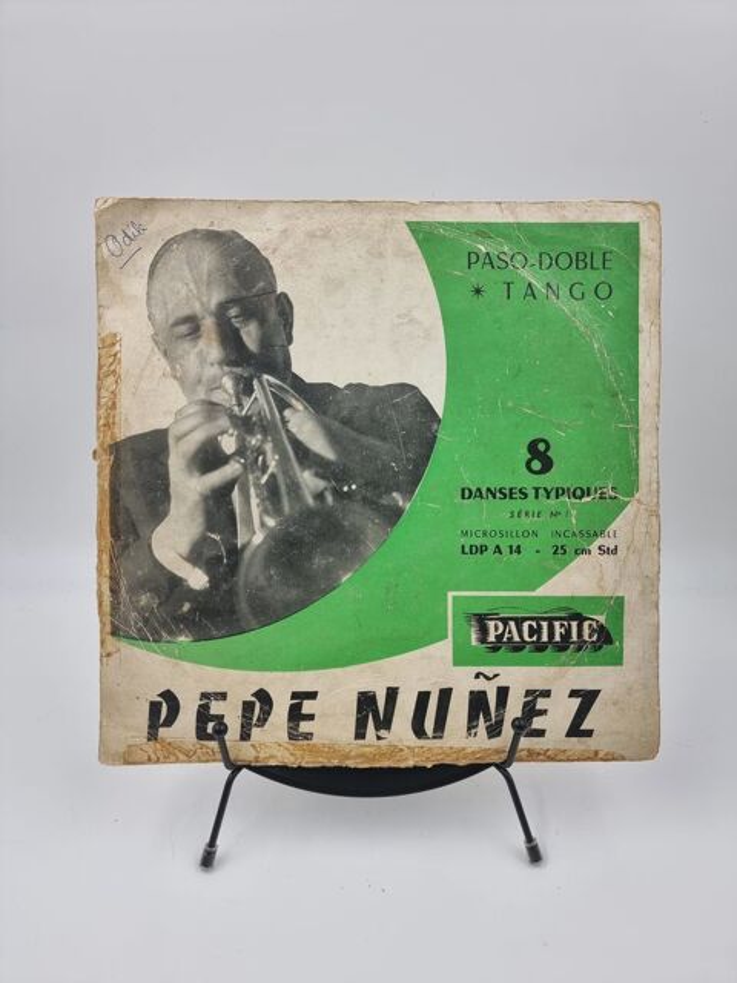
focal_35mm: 24
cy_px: 492
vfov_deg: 71.6
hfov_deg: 56.8
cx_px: 368
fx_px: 681
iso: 50
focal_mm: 6.7
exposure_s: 1/87
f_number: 1.8
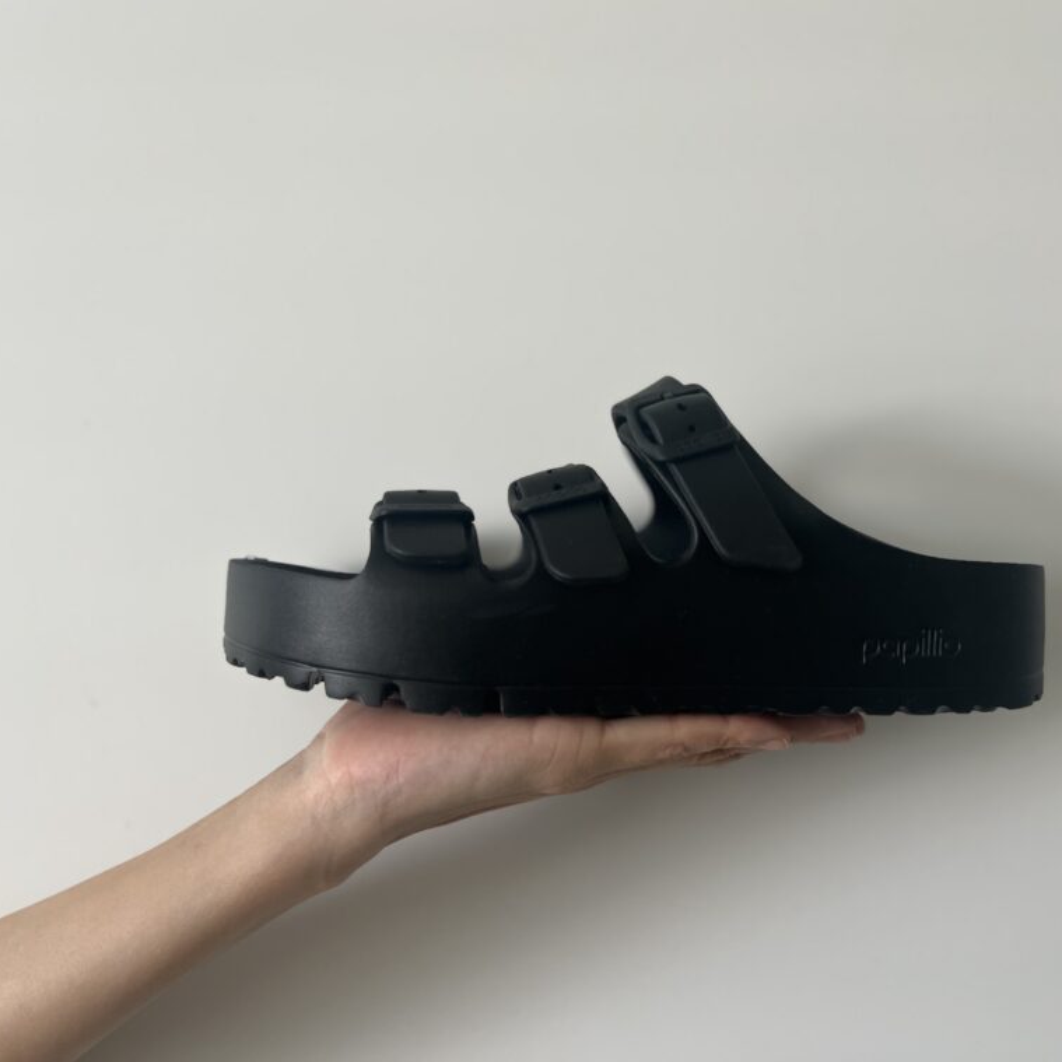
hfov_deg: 52.2
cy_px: 526
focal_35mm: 31
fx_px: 1076
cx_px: 639
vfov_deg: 52.5
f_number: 1.5
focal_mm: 5.7
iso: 125
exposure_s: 1/104
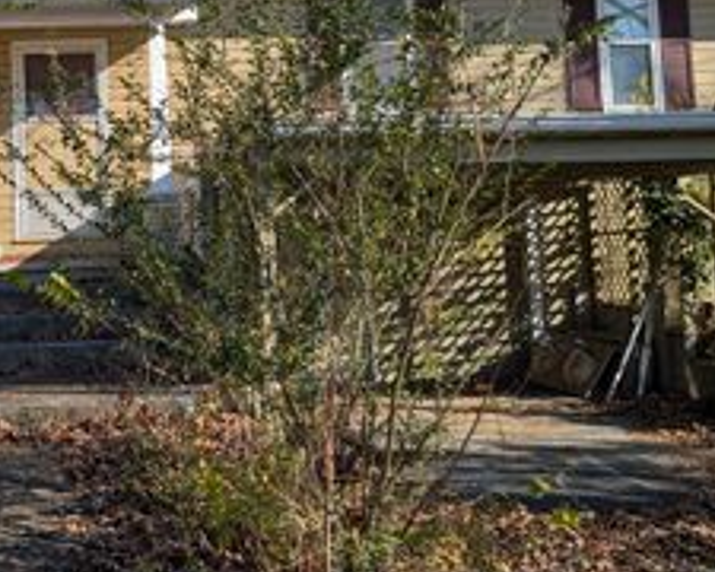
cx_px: 203
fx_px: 1100
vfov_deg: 28.9
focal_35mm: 52
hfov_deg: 35.4
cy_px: 173
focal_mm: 6.9
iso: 19
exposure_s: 1/656
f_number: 1.68
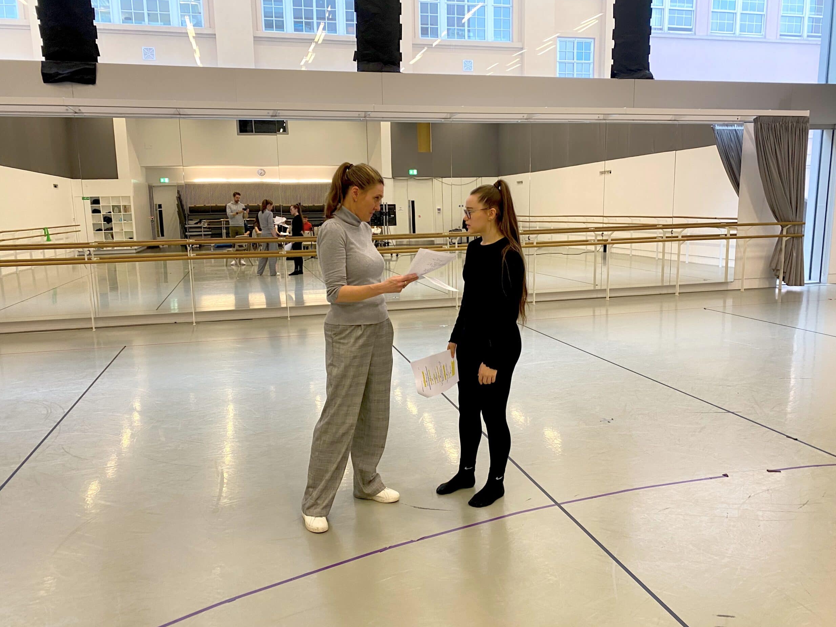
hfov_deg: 65.3
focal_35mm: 27
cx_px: 412
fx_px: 652
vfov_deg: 51.4
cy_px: 323
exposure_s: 1/50
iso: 125
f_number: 1.8
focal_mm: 4.25
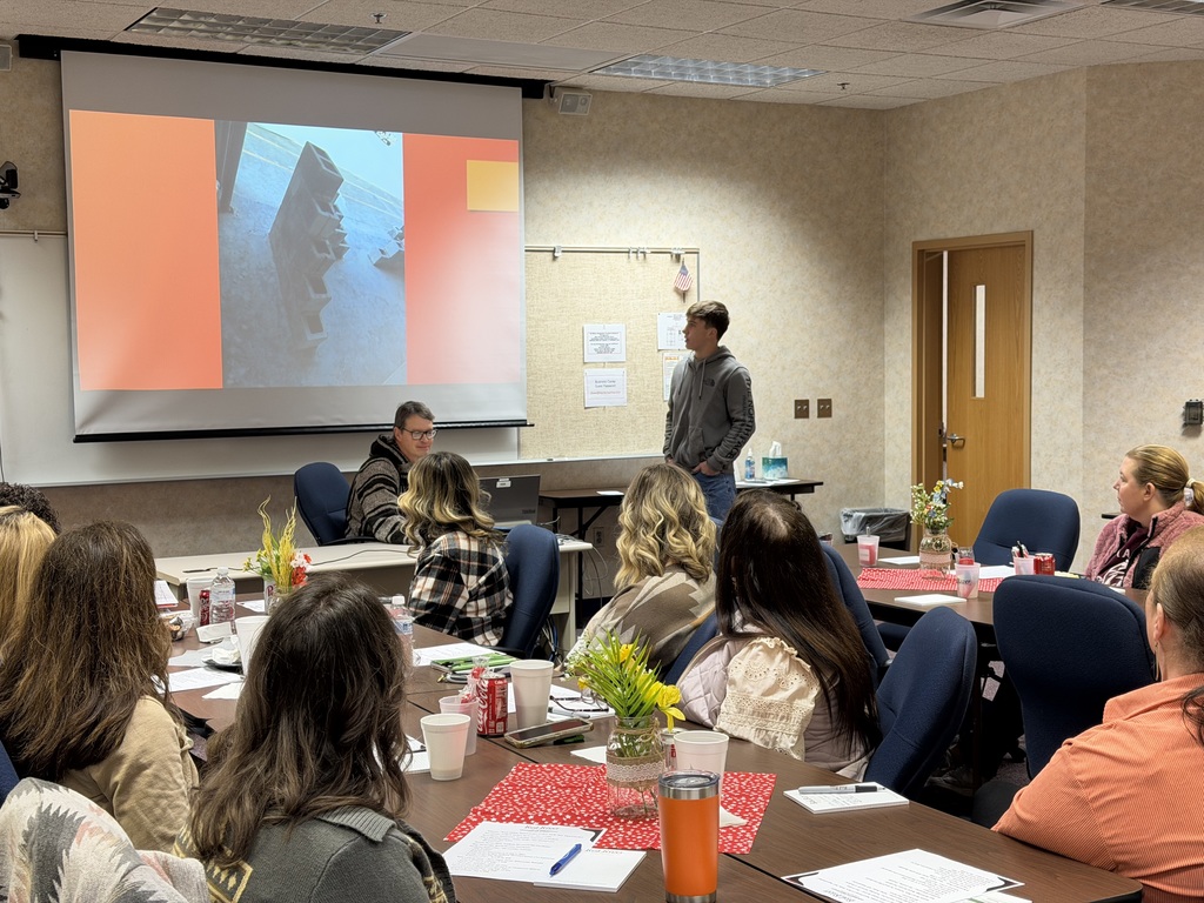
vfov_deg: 30.3
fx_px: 1670
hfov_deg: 39.7
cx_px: 602
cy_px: 452
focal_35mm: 48
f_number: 1.78
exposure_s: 1/60
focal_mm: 6.76
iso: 125
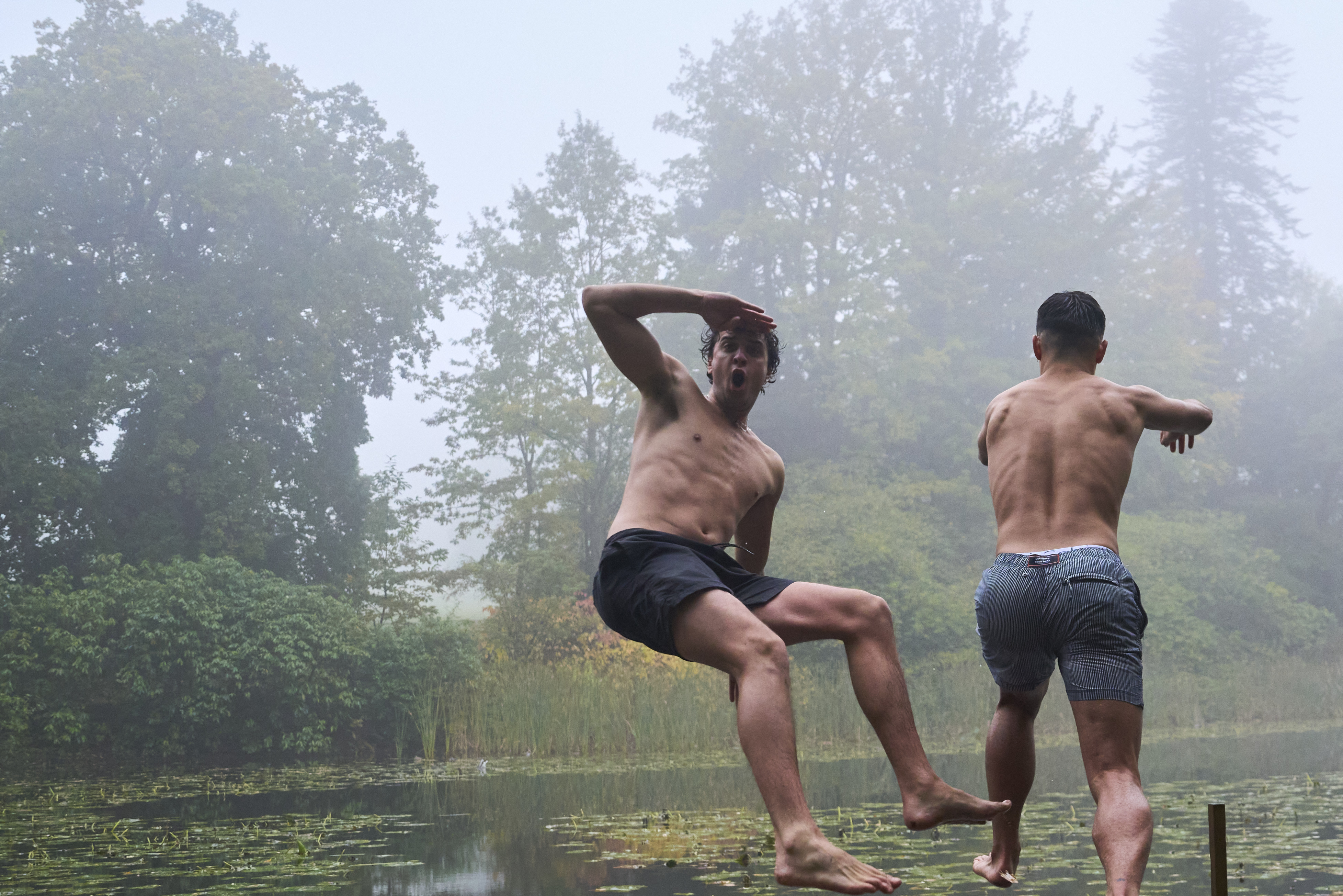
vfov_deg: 31.0
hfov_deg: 44.1
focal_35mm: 43
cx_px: 995
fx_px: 1604
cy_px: 598
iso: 3200
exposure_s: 1/800
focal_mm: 24
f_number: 2.8
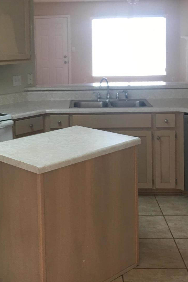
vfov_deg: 35.1
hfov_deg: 24.1
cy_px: 80
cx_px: 69
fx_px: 439
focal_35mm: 56
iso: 25
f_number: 2.2
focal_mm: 4.15
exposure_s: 1/15
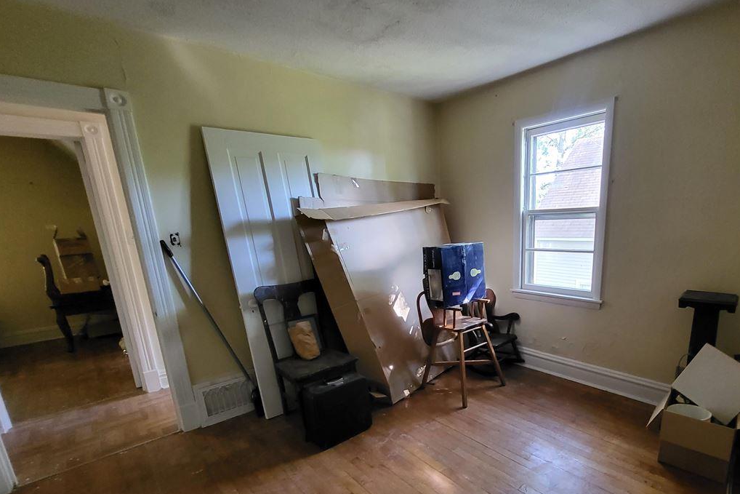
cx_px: 447
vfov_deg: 69.2
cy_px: 313
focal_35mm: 17
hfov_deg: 92.0
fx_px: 349
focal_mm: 1.74
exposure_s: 1/30
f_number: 2.2
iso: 500
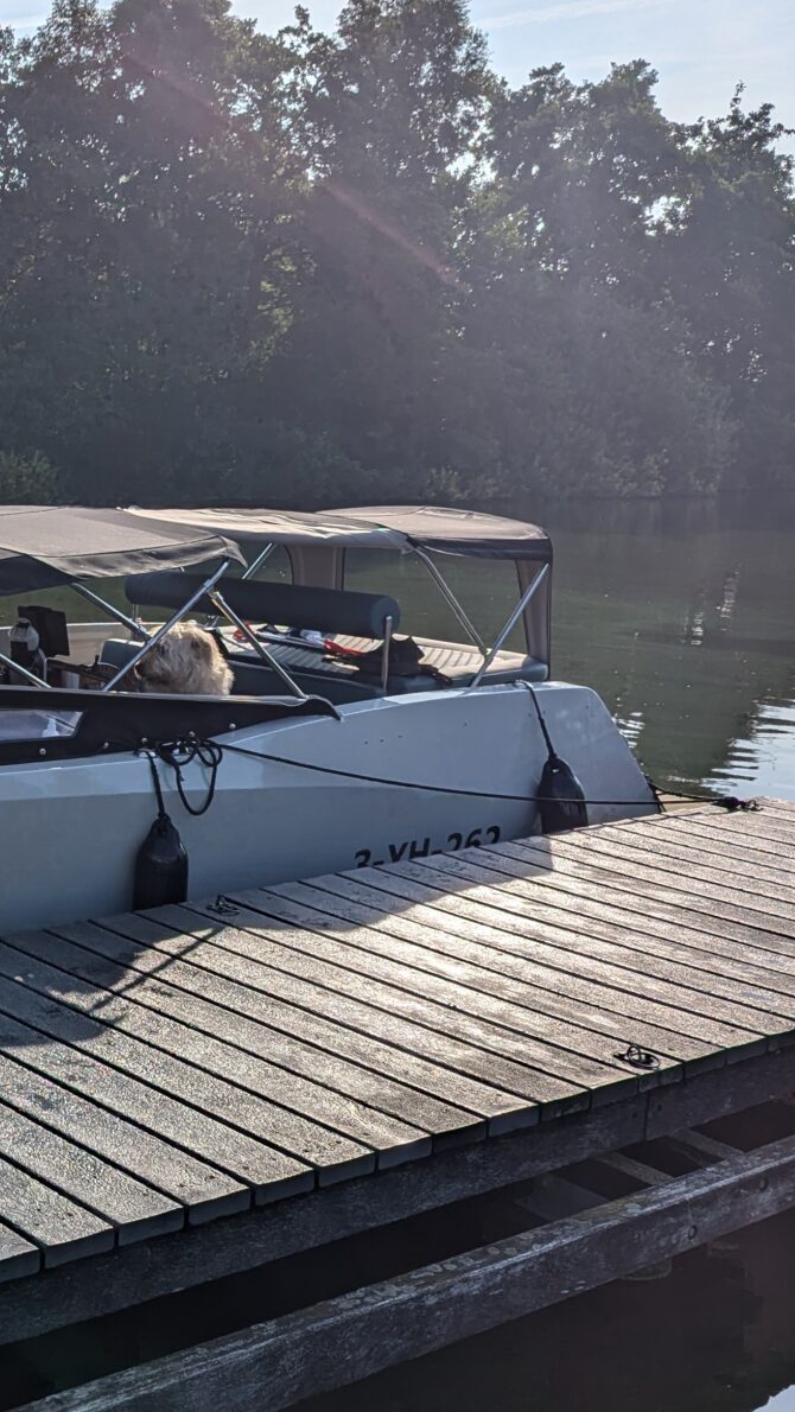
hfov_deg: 23.8
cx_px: -247
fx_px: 1648
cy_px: 692
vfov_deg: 46.4
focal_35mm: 44
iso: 45
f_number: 1.85
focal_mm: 6.81
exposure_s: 1/7519
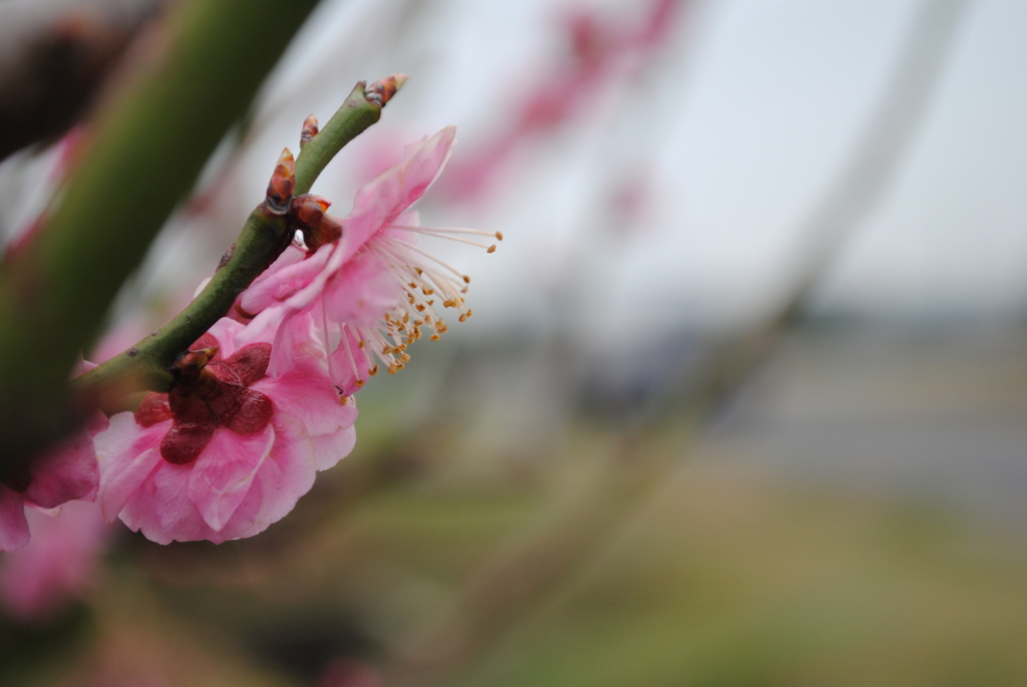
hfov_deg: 24.6
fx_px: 2356
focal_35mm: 82
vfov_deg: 16.6
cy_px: 344
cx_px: 514
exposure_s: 1/160
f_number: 6.3
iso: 200
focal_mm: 55
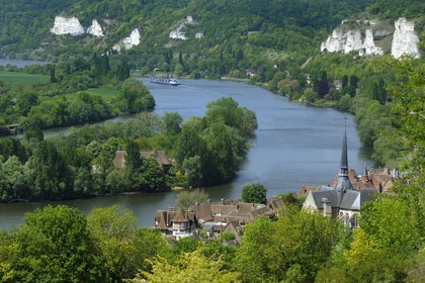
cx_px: 212
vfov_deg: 10.5
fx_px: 1535
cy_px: 142
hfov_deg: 15.8
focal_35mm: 130
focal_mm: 130
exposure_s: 1/200
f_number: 11
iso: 200
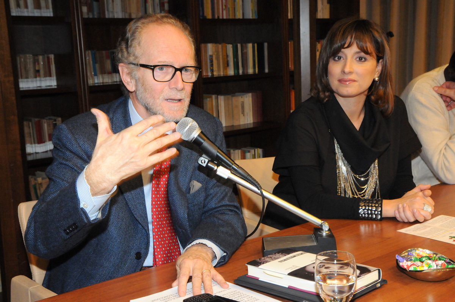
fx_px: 663
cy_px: 151
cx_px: 228
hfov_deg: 37.9
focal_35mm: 52
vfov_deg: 25.7
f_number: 9
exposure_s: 1/60
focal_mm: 35
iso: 2000
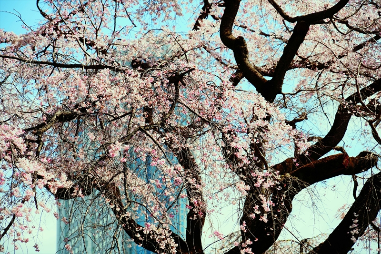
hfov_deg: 11.6
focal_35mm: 178
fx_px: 1883
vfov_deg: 7.7
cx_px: 190
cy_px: 127
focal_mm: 178
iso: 100
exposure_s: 1/350
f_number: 8
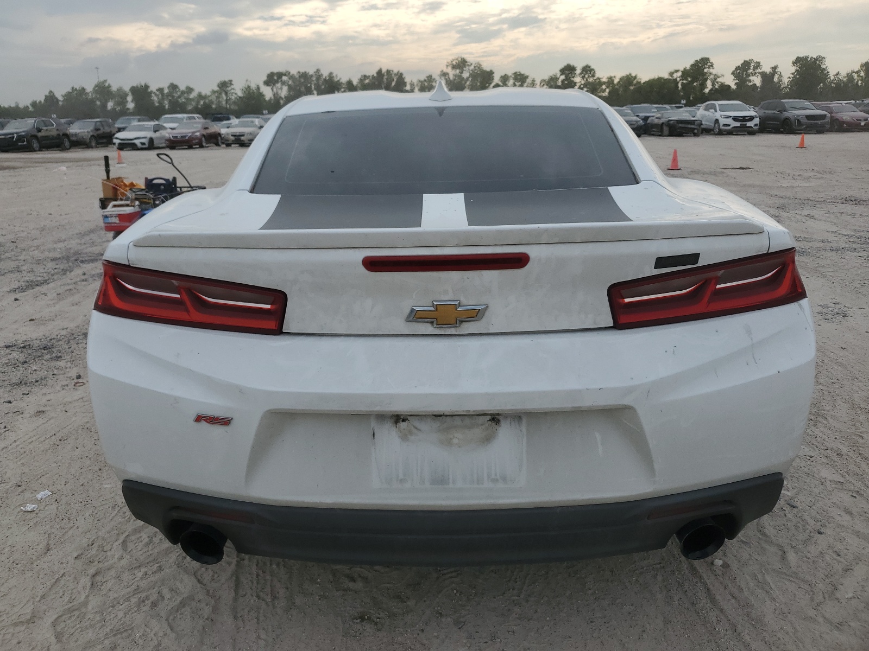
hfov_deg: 67.3
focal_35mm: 26
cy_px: 326
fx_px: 653
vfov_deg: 53.1
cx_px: 434
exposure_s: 1/2500
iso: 50
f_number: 1.5
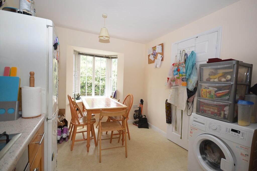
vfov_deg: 69.5
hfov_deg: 92.5
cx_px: 128
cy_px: 86
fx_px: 123
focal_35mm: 17
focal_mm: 11.5
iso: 400
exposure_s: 1/80
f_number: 4.2
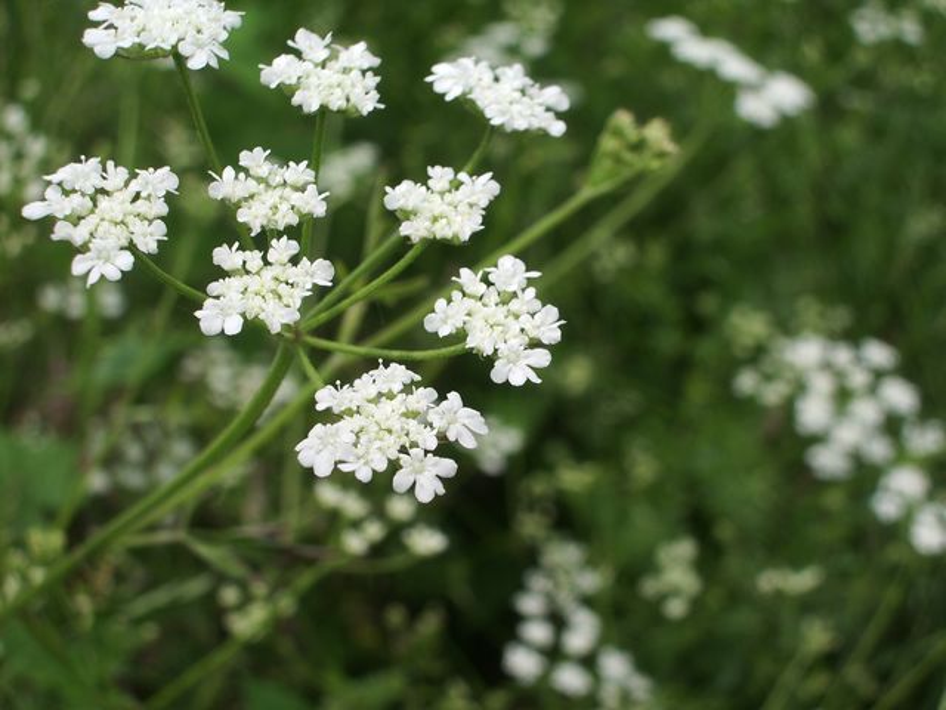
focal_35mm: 62
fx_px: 1694
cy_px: 355
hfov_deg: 31.2
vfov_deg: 23.7
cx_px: 473
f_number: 5.6
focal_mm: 10.2
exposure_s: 1/400
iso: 50
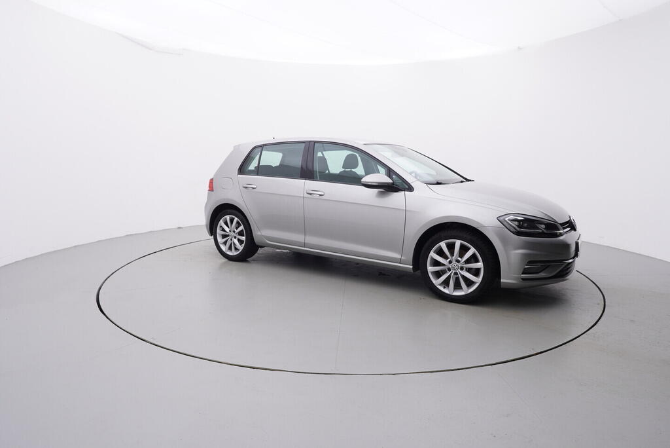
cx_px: 335
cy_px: 224
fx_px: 419
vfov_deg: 56.2
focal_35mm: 22
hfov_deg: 77.3
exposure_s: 1/80
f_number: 5
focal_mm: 15
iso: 200
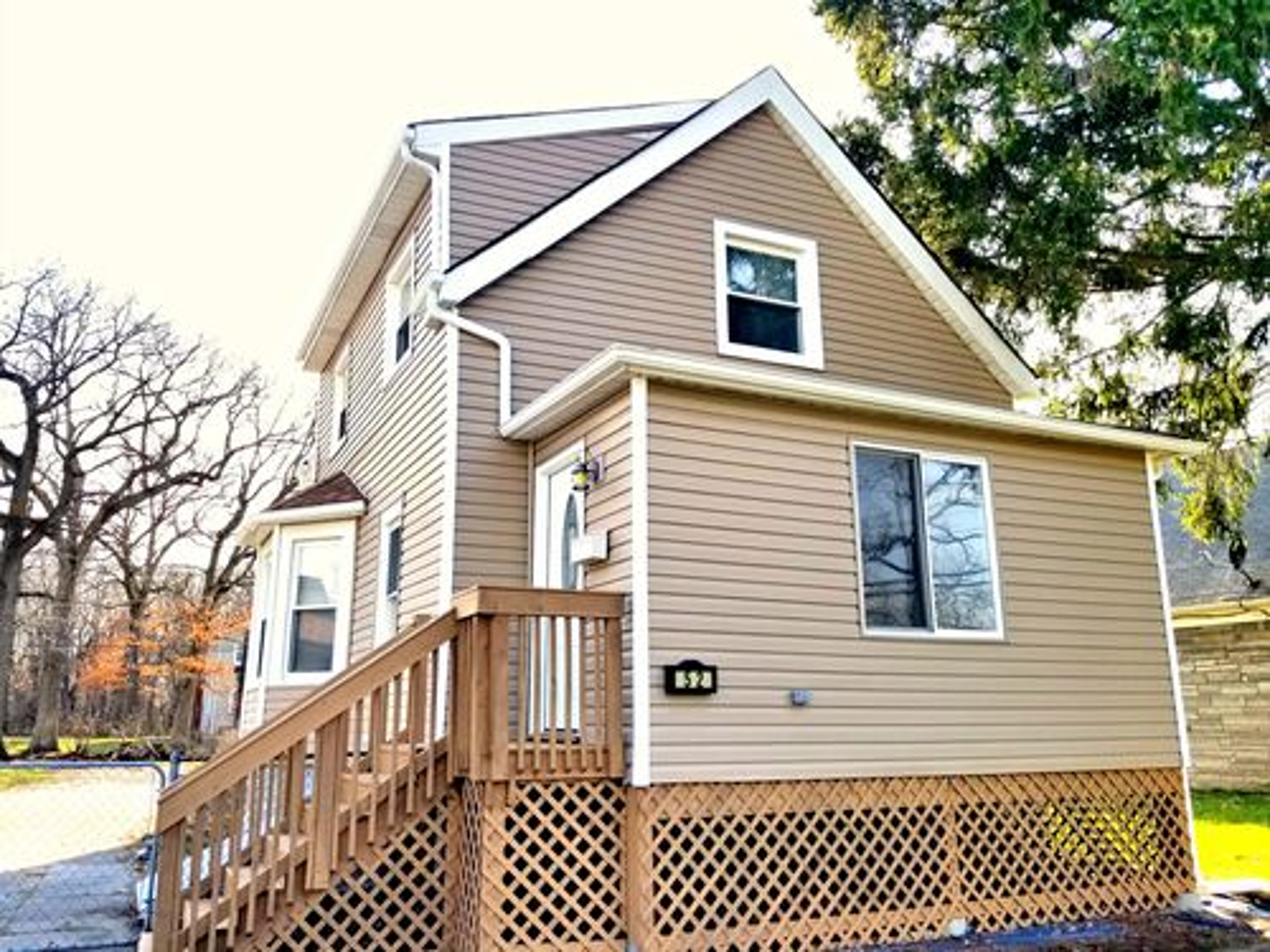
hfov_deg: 67.3
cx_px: 635
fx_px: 954
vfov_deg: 53.1
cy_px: 476
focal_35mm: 26
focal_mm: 4.25
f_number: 1.7
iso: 50
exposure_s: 1/864
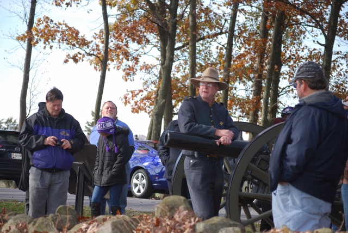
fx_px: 1190
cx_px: 174
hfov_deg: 16.6
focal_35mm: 123
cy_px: 116
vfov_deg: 11.2
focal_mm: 82
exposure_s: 1/160
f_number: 4.5
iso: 100
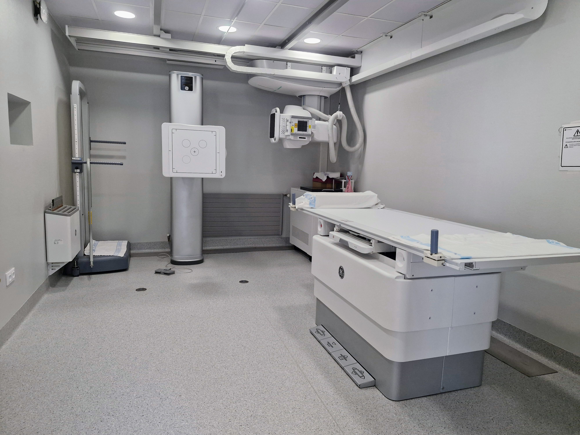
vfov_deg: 58.9
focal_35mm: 23
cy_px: 218
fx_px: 385
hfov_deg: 73.9
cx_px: 290
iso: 500
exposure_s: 1/100
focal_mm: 5.54
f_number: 1.8
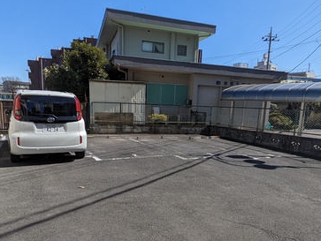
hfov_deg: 65.3
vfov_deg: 50.9
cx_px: 164
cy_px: 150
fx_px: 251
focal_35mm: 27
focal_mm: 1.83
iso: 46
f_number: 2.2
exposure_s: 1/1923
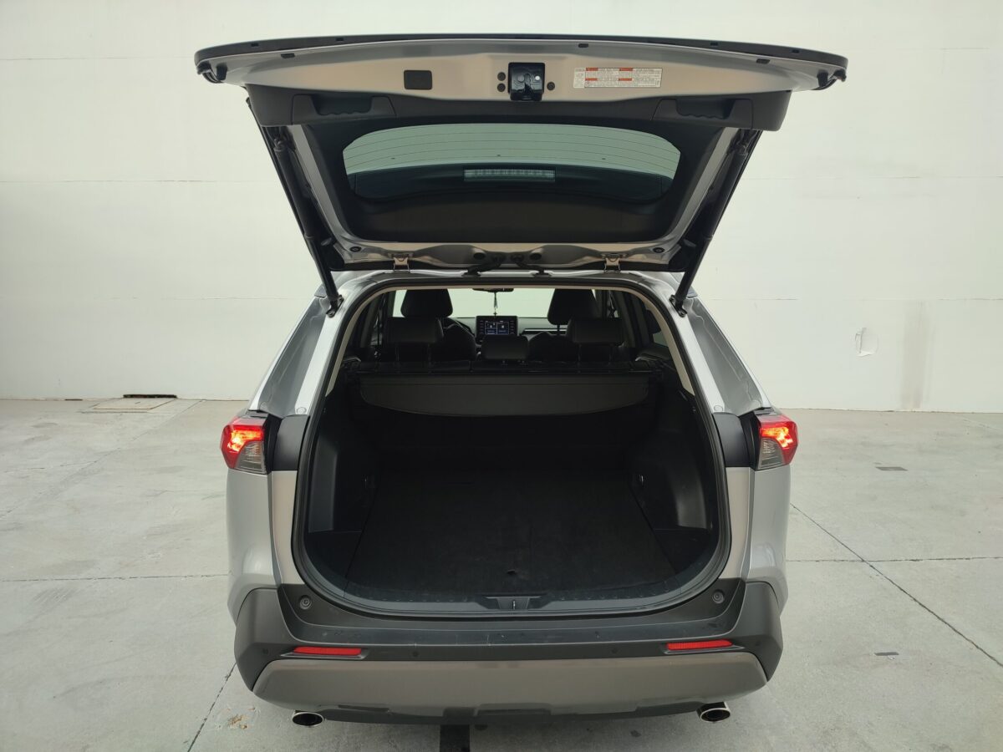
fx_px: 724
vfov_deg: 54.9
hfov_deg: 69.4
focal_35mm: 25
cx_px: 502
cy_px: 376
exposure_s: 1/50
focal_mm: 6.04
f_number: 1.9
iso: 52
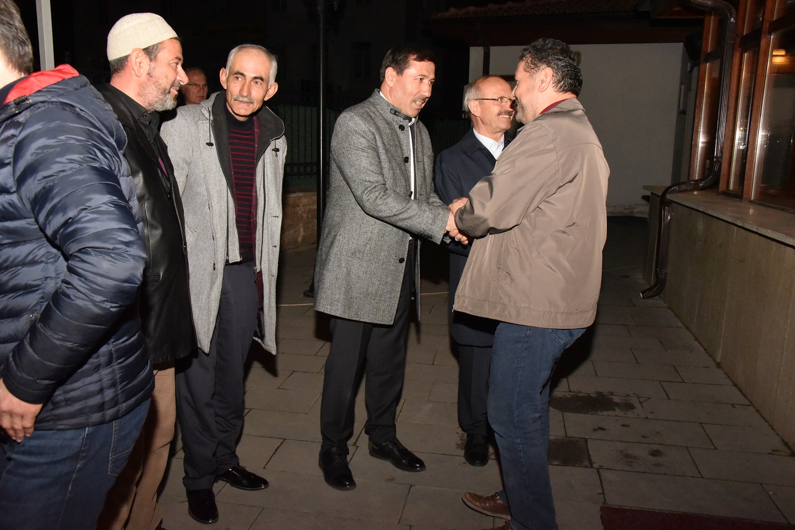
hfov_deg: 58.7
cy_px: 265
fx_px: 707
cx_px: 398
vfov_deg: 41.1
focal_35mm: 32
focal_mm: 32
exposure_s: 1/60
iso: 10000
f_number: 13
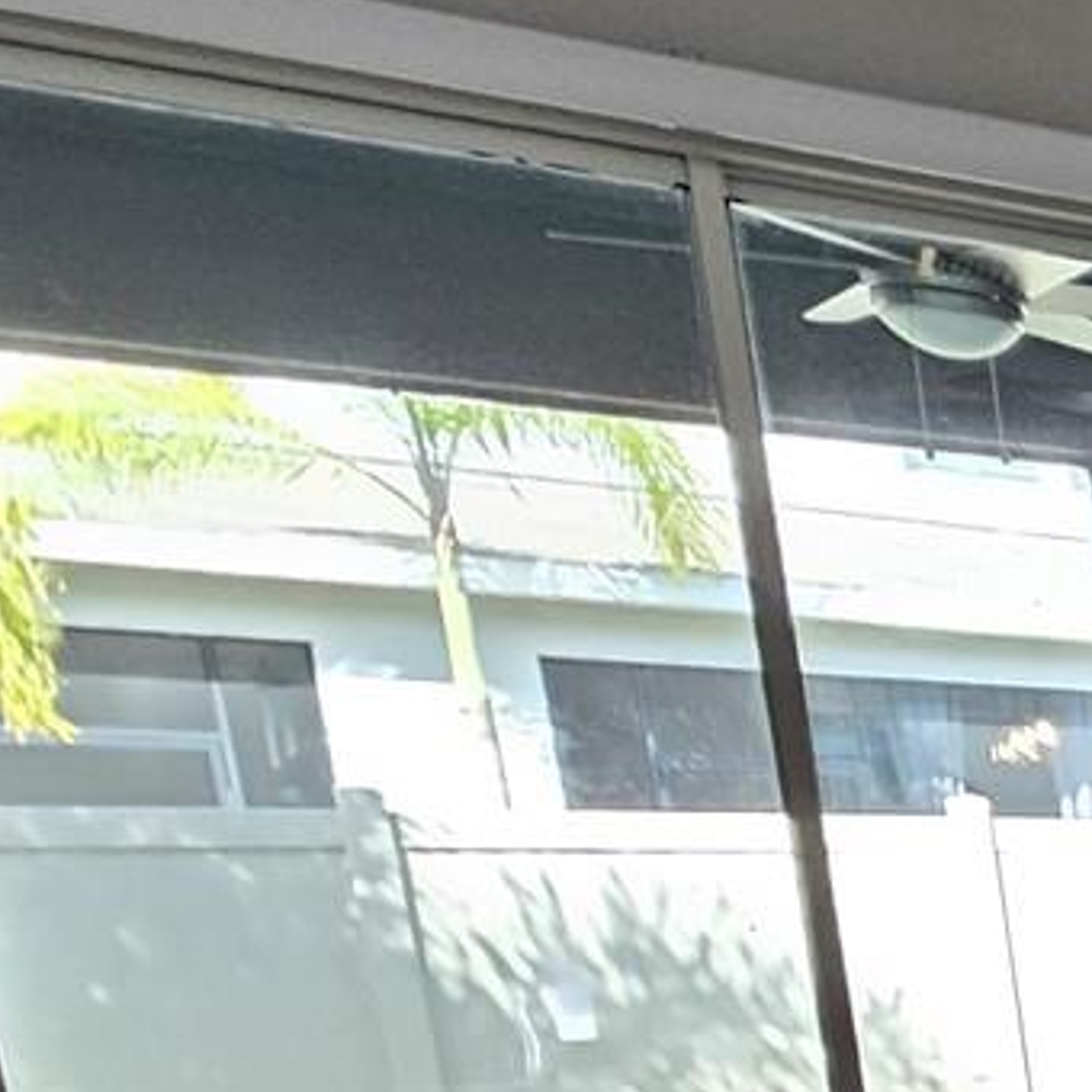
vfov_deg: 27.5
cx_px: 2541
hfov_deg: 15.9
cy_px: 1343
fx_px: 1927
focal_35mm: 54
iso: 200
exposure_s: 1/60
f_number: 2.2
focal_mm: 2.2
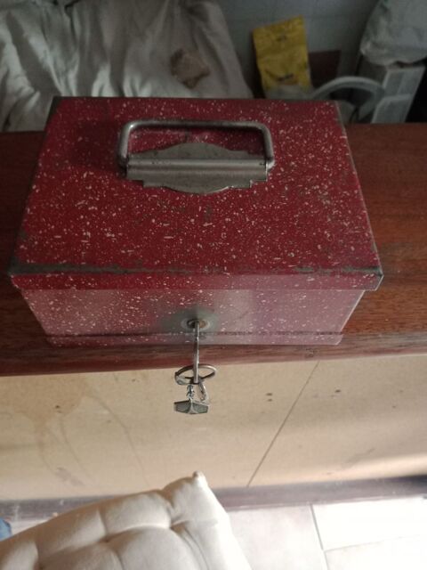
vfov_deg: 65.3
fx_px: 444
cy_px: 285
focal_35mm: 27
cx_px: 214
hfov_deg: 51.4
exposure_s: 1/33.3
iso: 612
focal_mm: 3.54
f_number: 2
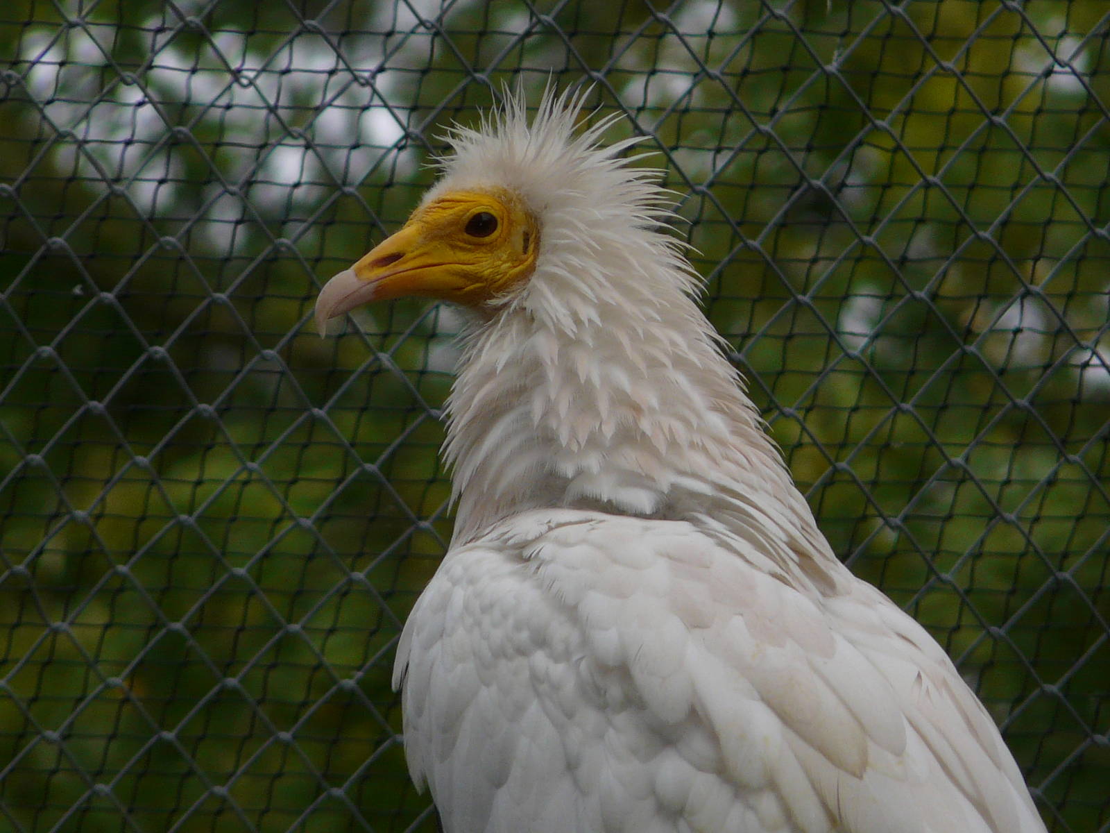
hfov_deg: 2.5
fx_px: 25749
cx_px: 555
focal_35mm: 803
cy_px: 416
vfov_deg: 1.9
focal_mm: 82.8
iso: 100
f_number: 4.2
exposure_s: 1/500
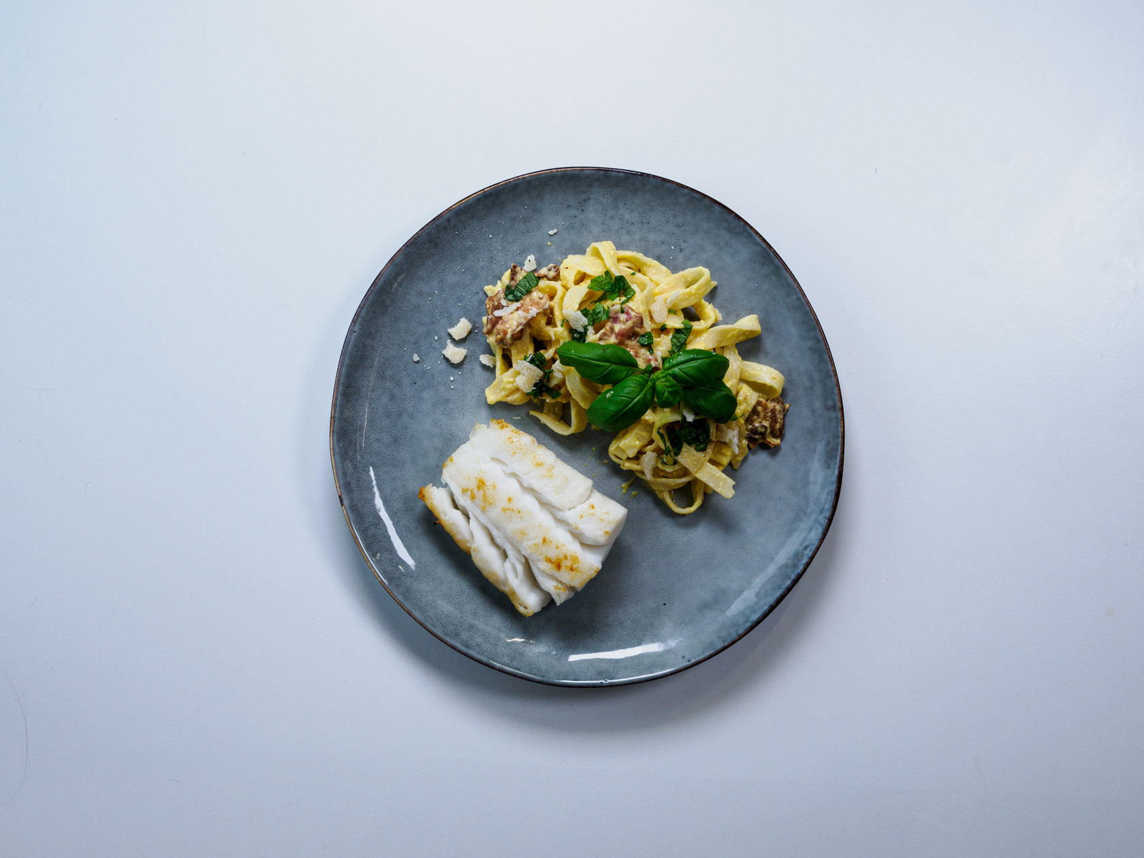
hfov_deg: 49.0
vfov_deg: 37.7
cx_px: 572
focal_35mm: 38
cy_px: 429
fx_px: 1256
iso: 400
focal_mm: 19
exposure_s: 1/40
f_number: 7.1
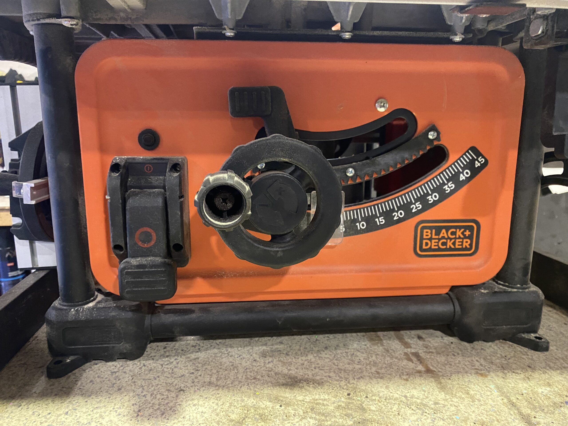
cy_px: 213
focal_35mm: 26
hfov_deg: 67.3
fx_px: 427
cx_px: 284
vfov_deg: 53.1
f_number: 1.8
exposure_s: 1/25
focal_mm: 4.25
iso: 500
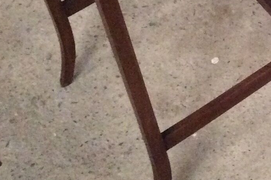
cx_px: 418
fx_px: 941
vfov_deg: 10.4
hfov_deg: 15.1
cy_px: -138
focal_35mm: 125
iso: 320
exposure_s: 1/17
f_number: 2.4
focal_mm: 3.3
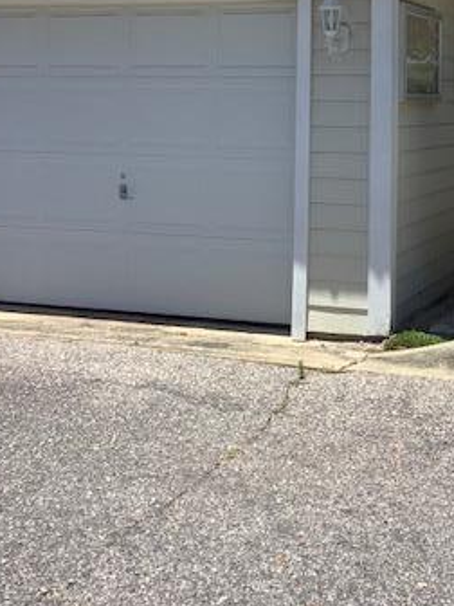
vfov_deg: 31.5
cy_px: 92
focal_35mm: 59
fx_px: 1032
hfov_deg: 24.3
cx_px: 382
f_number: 2.4
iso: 25
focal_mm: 3.3
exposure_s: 1/1294
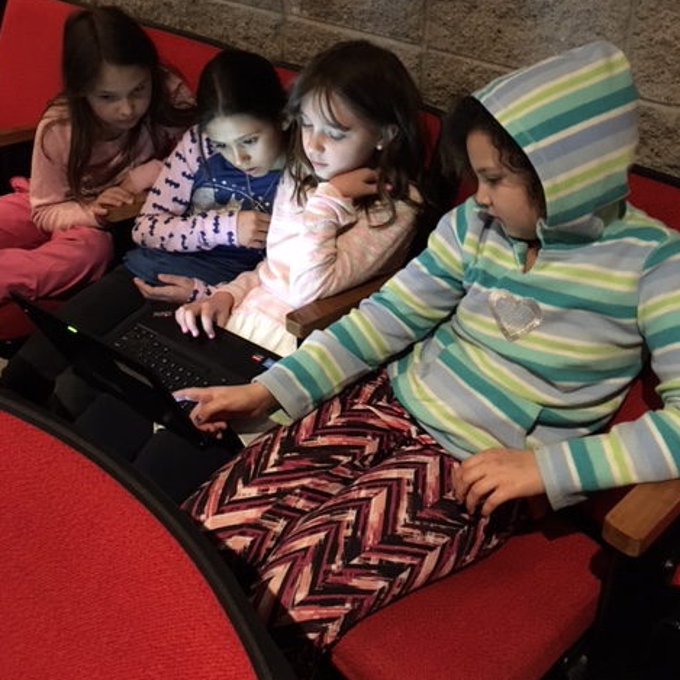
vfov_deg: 46.6
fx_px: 778
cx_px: 336
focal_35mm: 35
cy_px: 236
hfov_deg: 47.2
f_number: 2.2
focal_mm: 4.15
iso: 500
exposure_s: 1/15
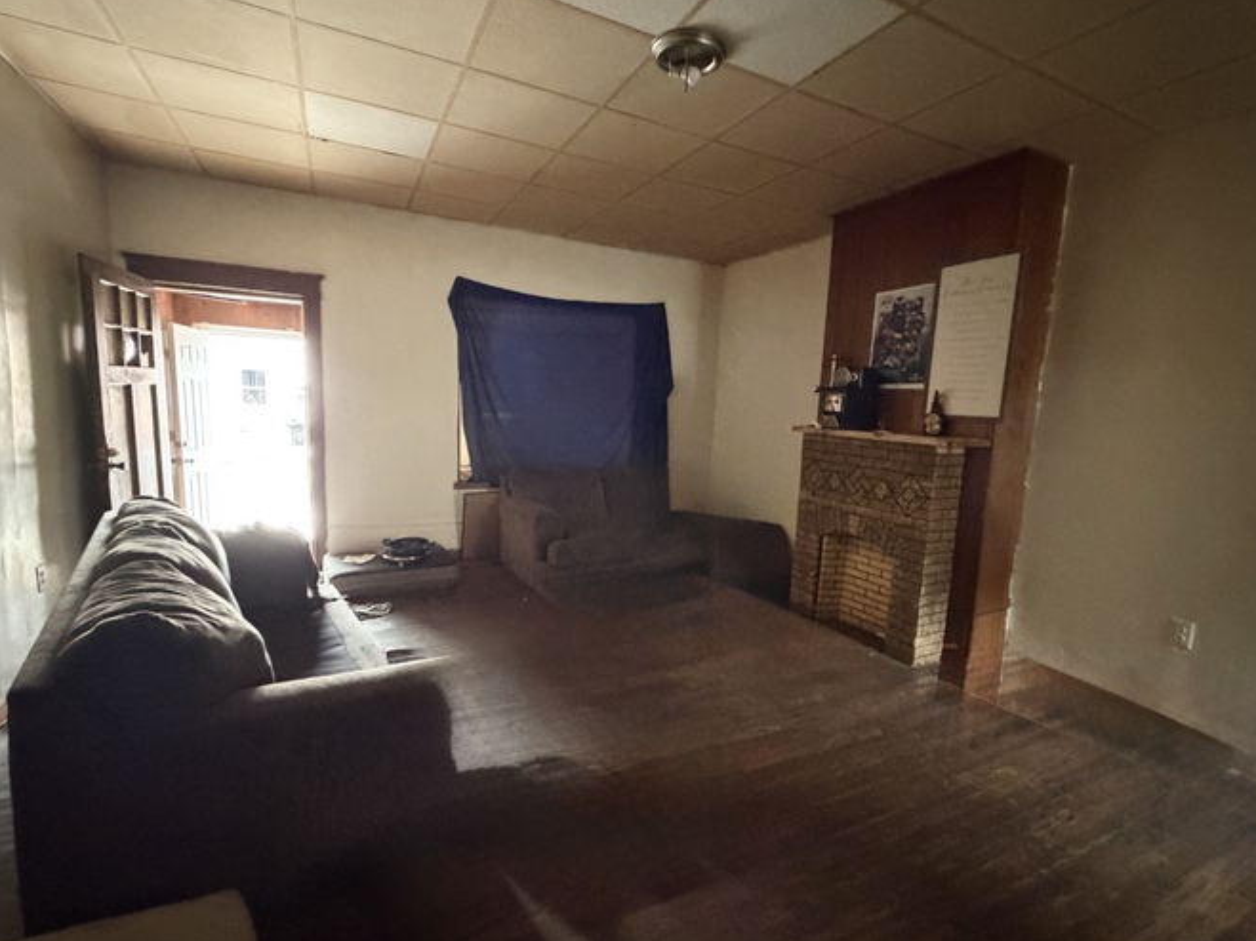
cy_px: 484
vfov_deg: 74.7
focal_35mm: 17
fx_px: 617
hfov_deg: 90.9
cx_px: 667
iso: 1600
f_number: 2.2
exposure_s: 1/35
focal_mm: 2.22
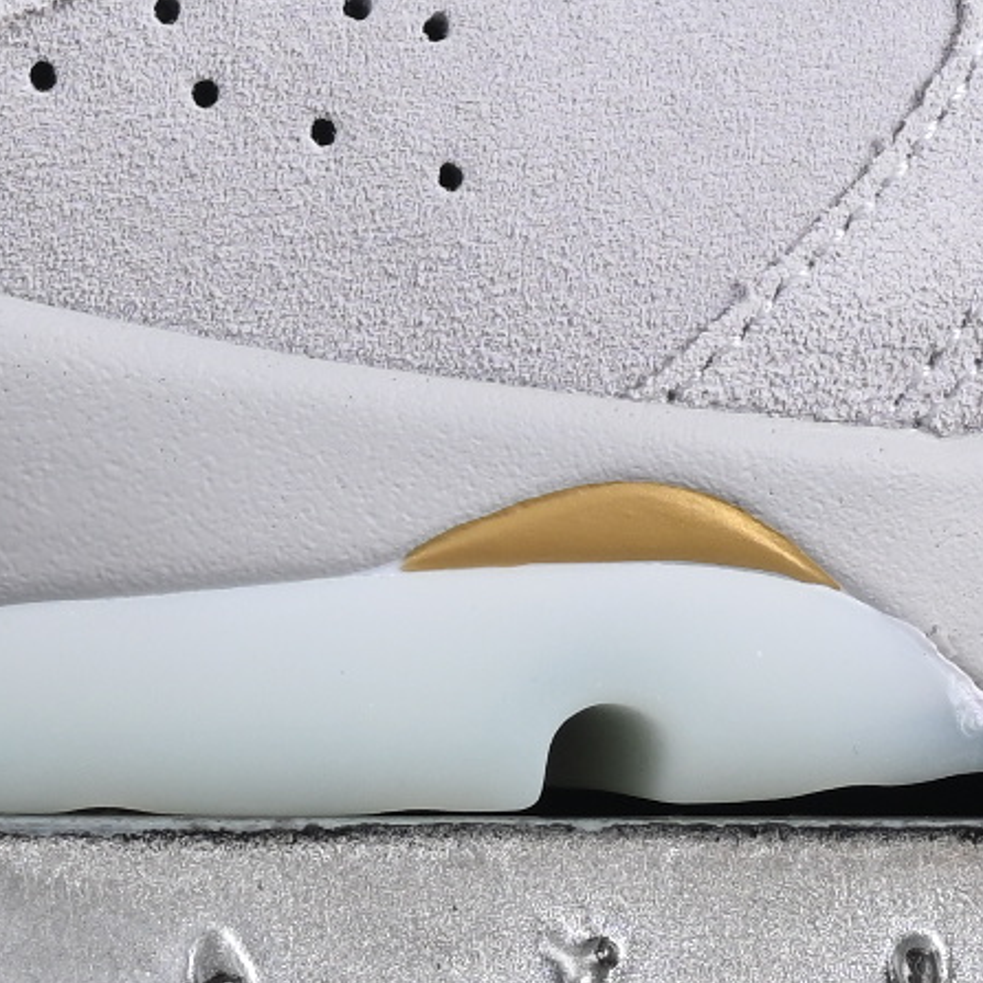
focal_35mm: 397
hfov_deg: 4.4
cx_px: -574
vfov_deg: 4.4
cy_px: -440
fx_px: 12755
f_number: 8
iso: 160
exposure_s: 1/80
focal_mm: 50
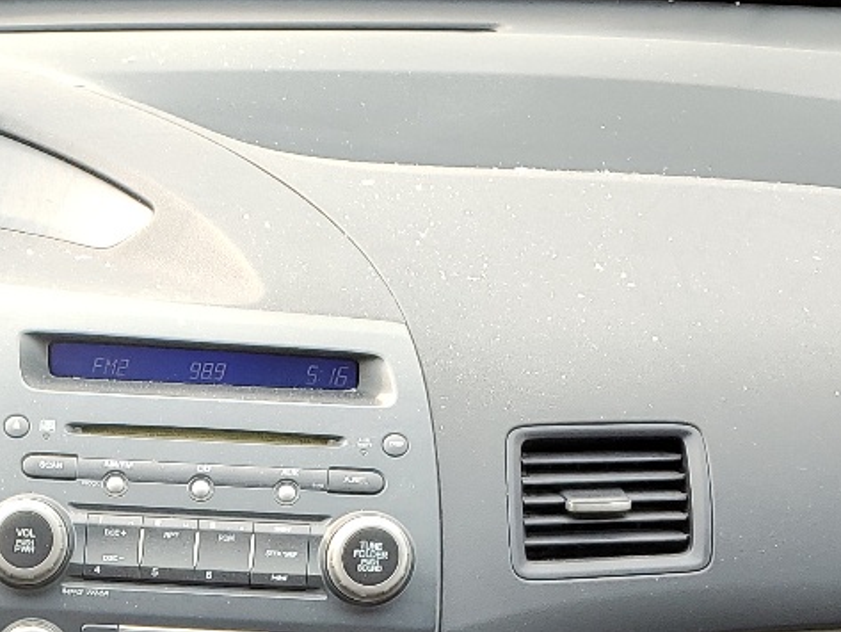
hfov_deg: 21.6
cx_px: 43
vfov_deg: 15.1
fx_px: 2139
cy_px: 1052
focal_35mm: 88
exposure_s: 1/200
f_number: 1.5
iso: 50
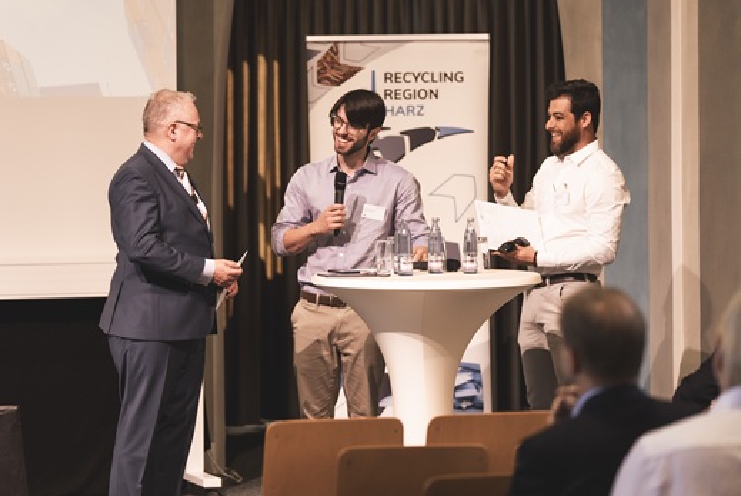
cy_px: 248
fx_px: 2925
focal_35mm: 142
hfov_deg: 14.4
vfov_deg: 9.7
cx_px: 370
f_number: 2.8
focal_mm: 142
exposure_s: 1/500
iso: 4000
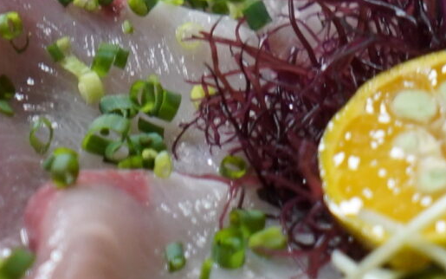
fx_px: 4315
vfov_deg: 3.7
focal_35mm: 355
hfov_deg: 5.9
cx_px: 57
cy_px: 5
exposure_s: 1/80
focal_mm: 70
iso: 1000
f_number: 4
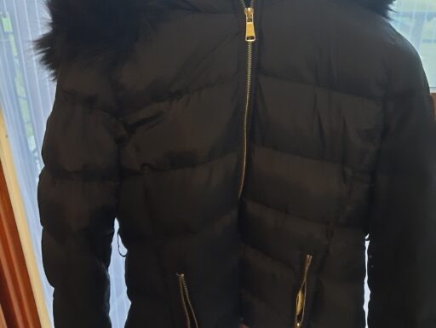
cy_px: 164
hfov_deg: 69.3
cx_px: 218
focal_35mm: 25
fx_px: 315
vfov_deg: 55.0
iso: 1250
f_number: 2
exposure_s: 1/20
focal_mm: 4.6
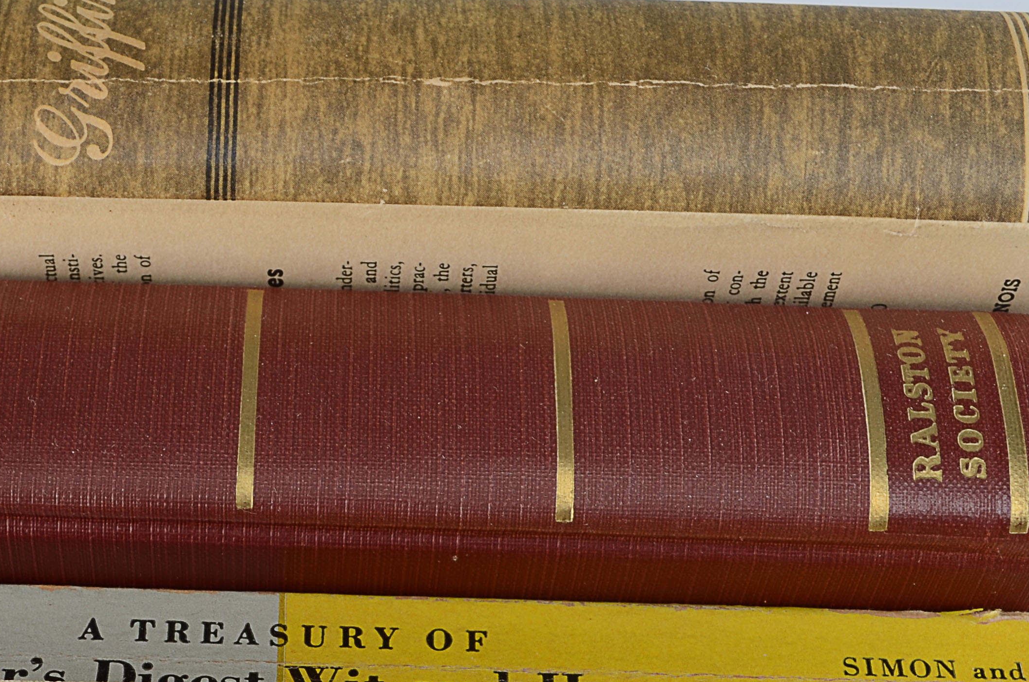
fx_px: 2396
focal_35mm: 84
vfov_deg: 15.8
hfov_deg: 23.9
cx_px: 222
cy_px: 720
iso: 100
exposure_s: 1/80
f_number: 10
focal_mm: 24
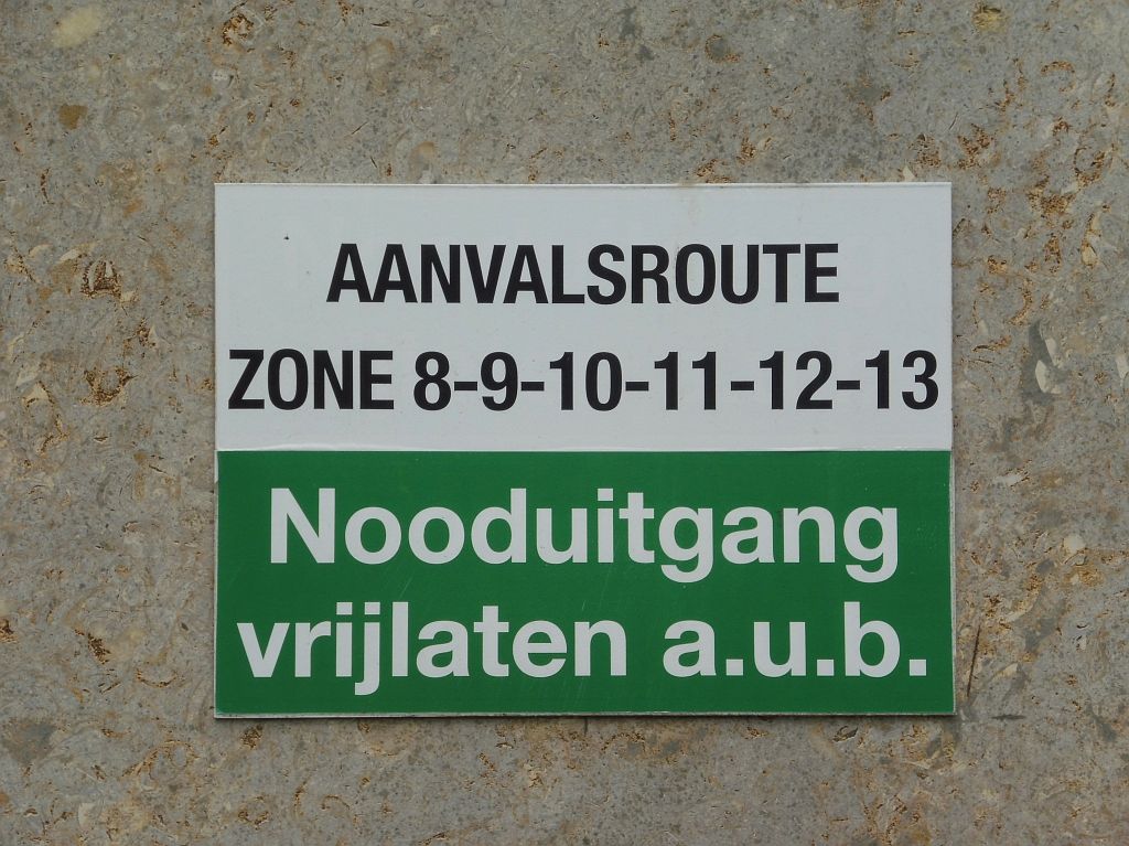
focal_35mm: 176
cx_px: 564
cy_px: 423
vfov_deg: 8.4
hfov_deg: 11.2
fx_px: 5738
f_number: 7.1
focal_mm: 31.3
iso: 100
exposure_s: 1/100
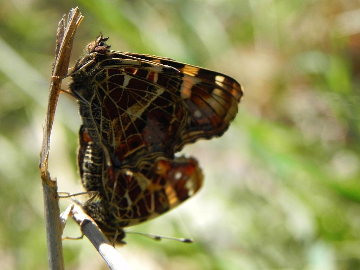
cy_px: 135
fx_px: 1092
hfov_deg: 18.7
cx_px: 180
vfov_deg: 14.1
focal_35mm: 105
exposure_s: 1/540
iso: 160
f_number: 4.5
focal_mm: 18.8
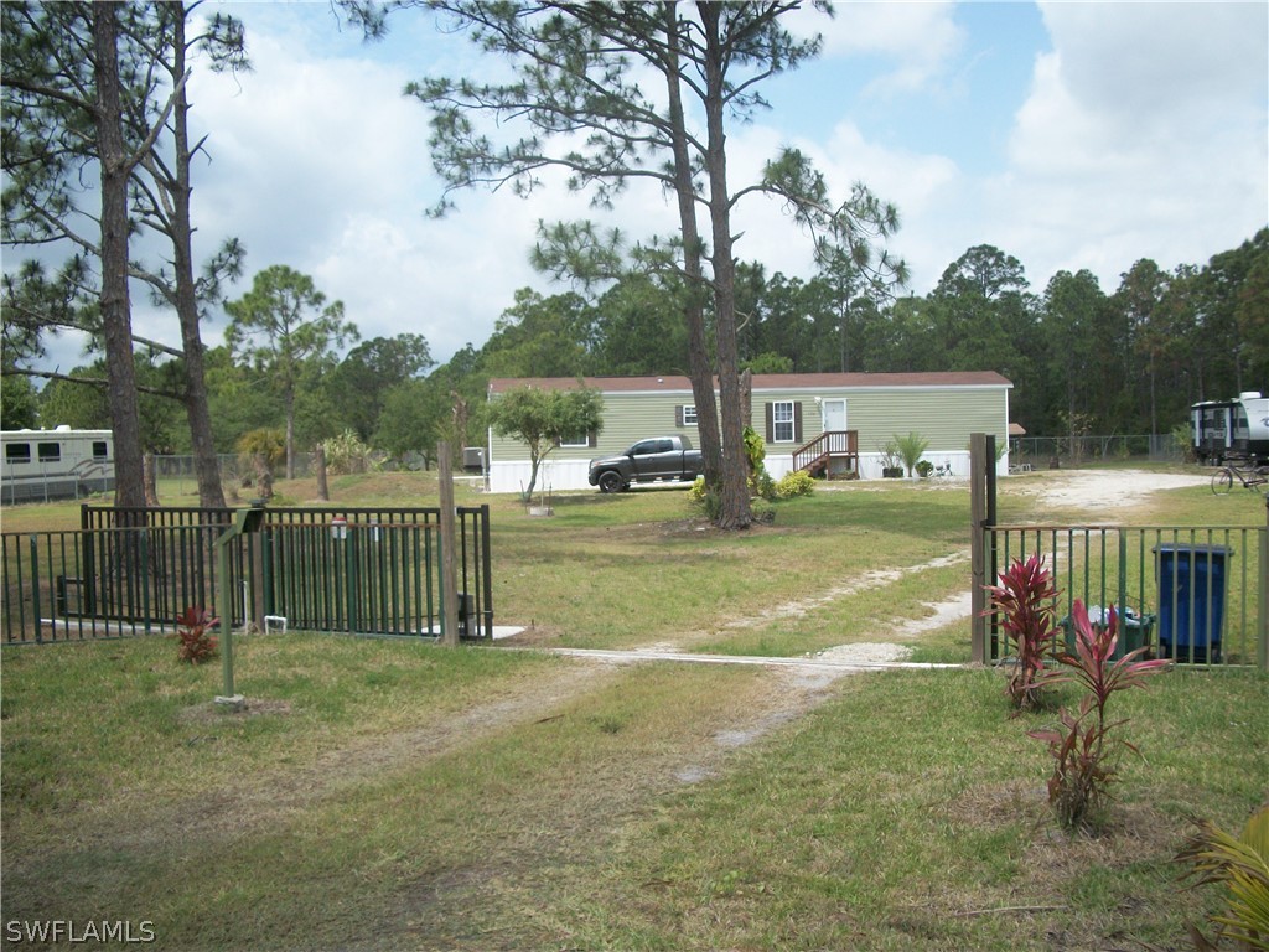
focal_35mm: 32
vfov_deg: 44.2
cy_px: 476
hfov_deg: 56.8
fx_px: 1173
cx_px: 634
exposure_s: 1/200
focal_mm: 5.7
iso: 80
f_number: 8.8
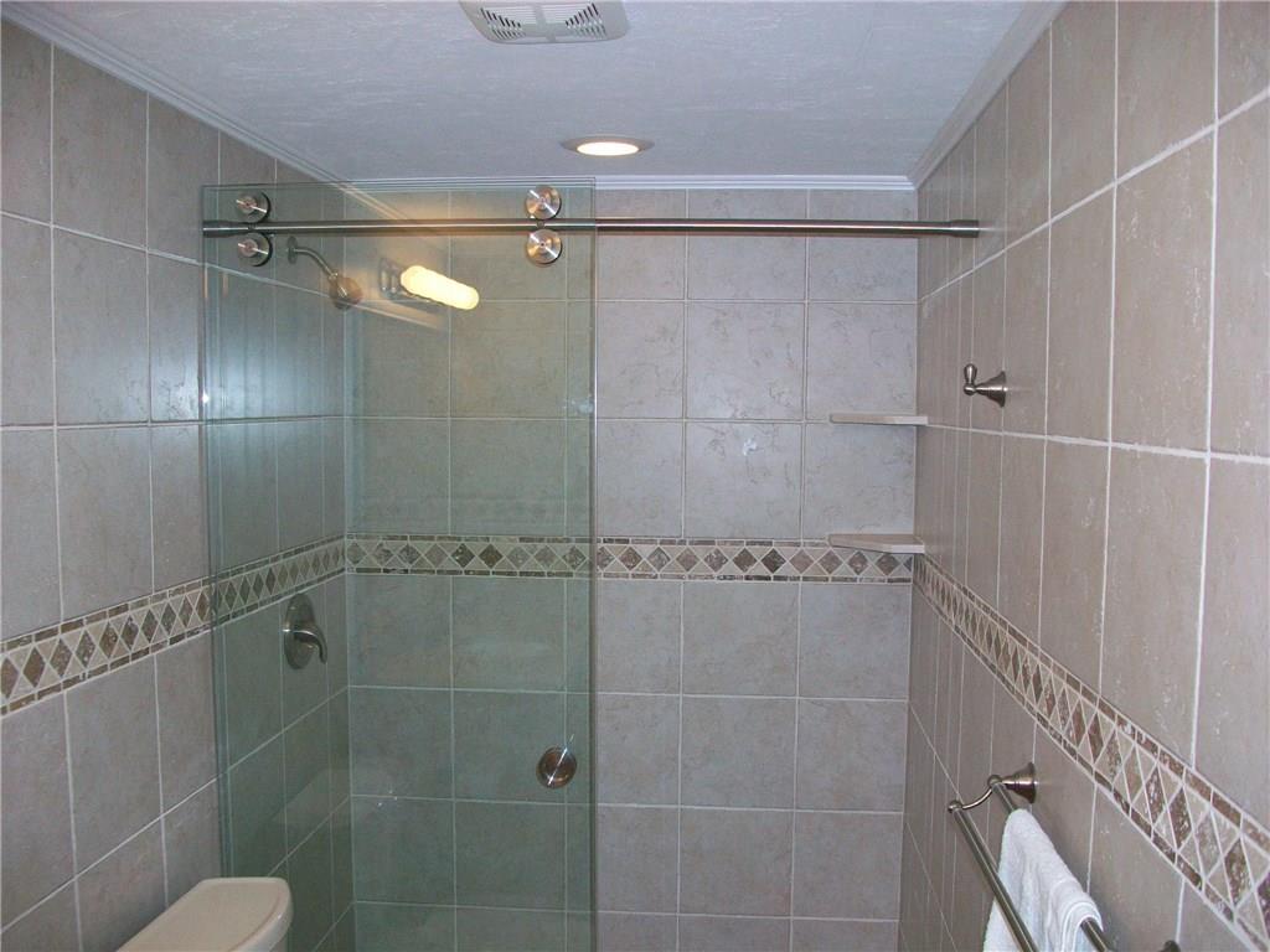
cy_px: 476
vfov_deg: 44.2
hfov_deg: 56.8
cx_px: 635
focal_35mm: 32
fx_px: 1174
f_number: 2.8
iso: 120
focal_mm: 5.7
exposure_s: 1/60
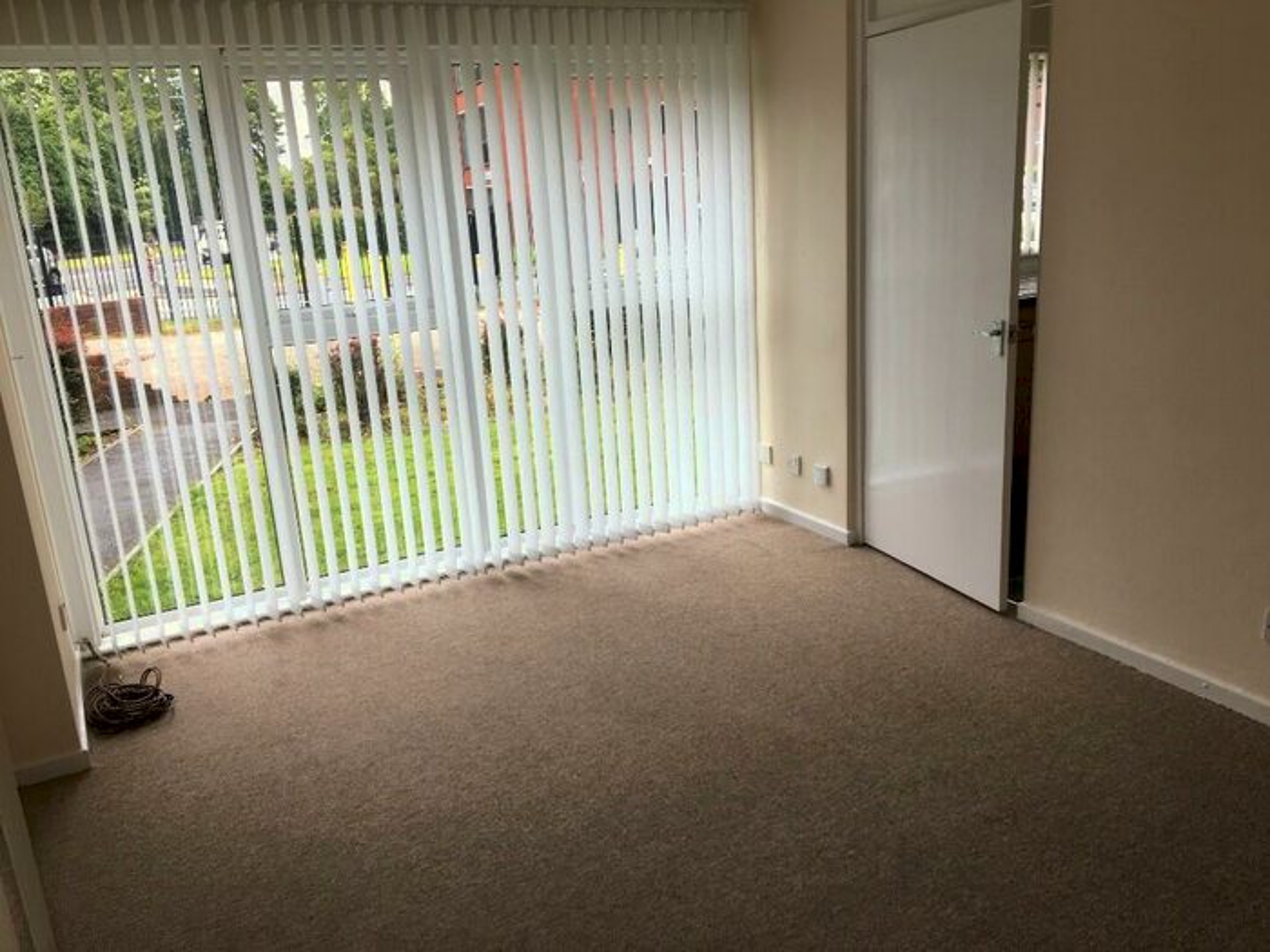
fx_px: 1064
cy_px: 476
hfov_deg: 61.7
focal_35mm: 29
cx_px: 635
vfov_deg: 48.2
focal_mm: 4.15
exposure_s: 1/100
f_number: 2.2
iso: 32
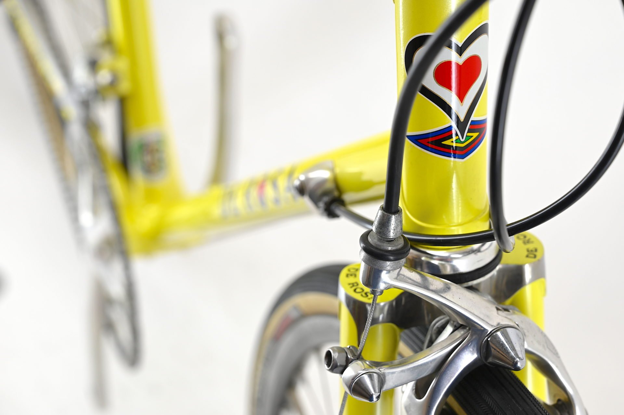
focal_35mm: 70
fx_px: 1213
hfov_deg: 28.9
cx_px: 312
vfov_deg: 19.4
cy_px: 208
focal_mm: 70
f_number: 8
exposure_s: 1/30
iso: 220
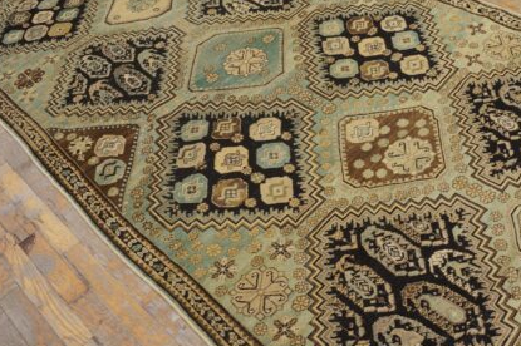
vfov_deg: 34.1
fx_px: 564
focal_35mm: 39
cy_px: 164
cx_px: 324
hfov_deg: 49.1
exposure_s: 1/60
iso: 800
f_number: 4
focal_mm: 18
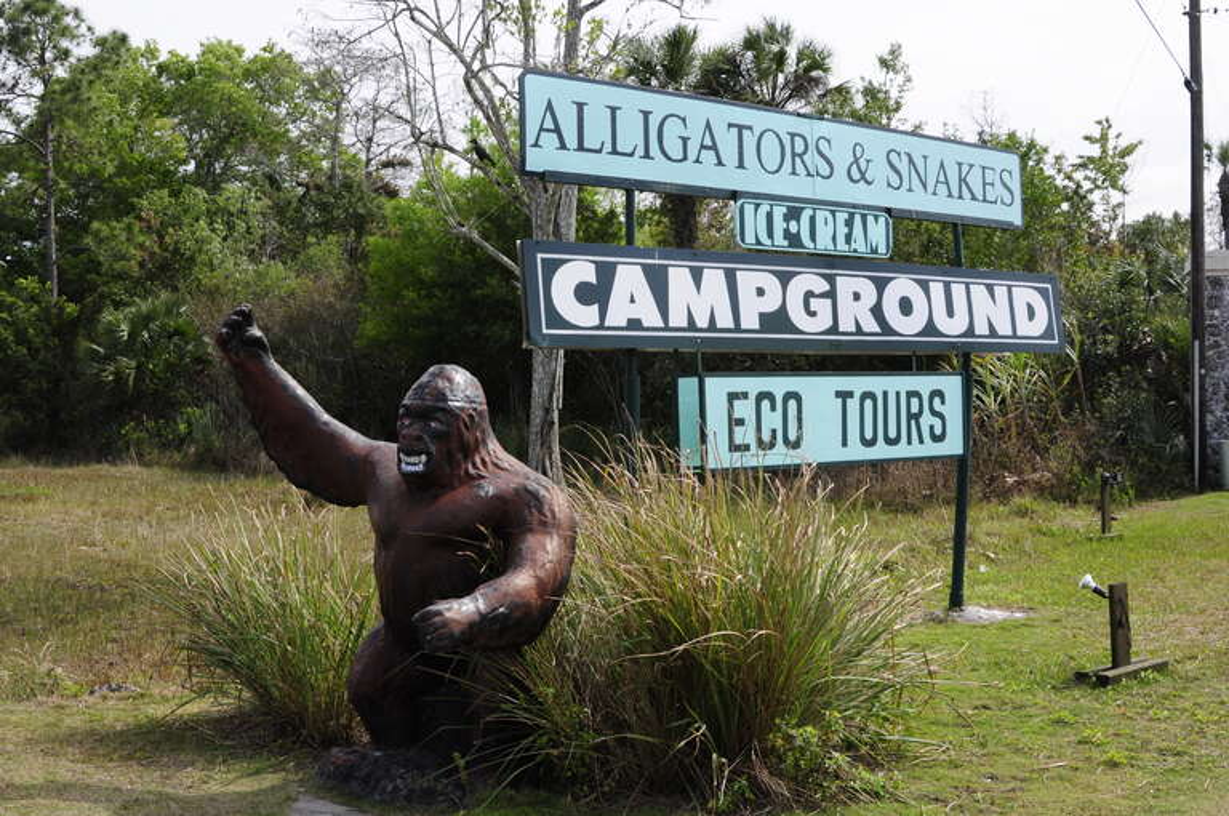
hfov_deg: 46.5
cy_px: 408
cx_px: 614
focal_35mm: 42
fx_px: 1432
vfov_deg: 31.8
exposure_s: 1/200
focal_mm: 28
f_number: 7.1
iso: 200
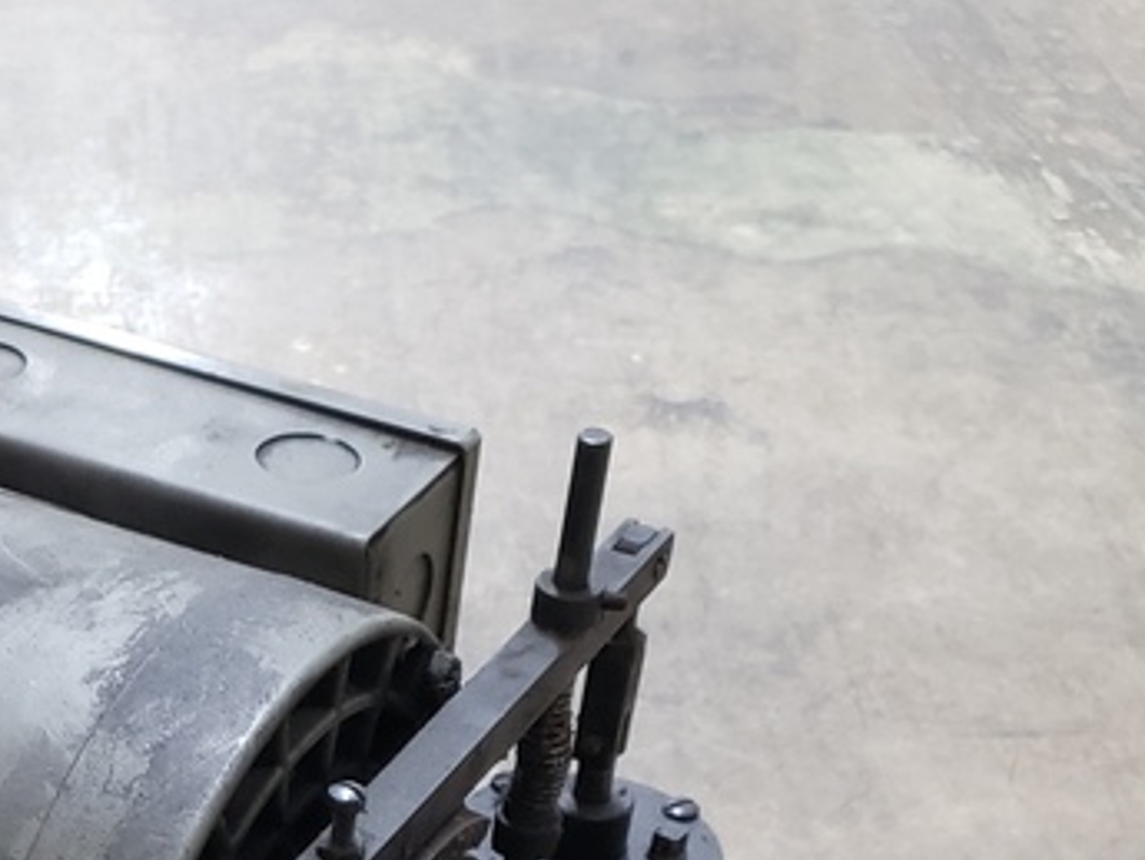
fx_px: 2515
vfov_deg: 17.7
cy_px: 1239
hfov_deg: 24.5
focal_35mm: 76
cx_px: 13
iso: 250
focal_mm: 4.3
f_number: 1.5
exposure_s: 1/20
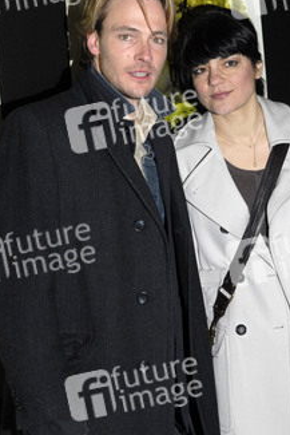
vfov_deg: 20.1
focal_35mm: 102
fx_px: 1226
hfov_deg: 13.5
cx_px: 174
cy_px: 189
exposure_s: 1/100
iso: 640
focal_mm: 55
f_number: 5.6
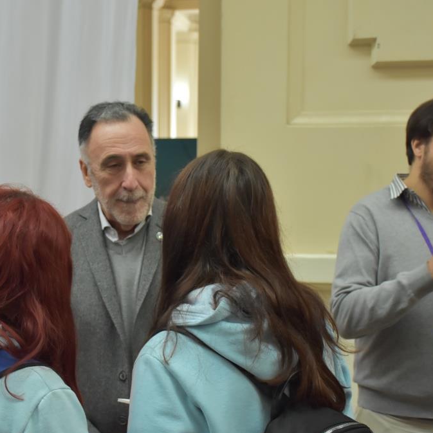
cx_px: 143
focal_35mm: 66
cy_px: 219
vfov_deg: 26.1
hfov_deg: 26.0
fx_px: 934
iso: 1600
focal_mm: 34
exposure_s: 1/60
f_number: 4.2
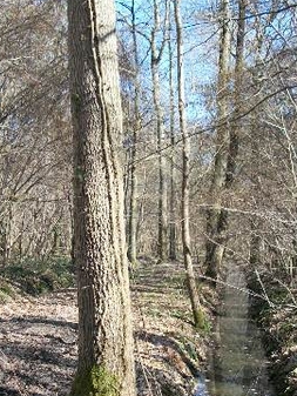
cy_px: 253
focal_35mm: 57
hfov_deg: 25.7
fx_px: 652
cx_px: 146
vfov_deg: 33.6
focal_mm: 5.7
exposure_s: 1/250
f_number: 2.9
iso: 80
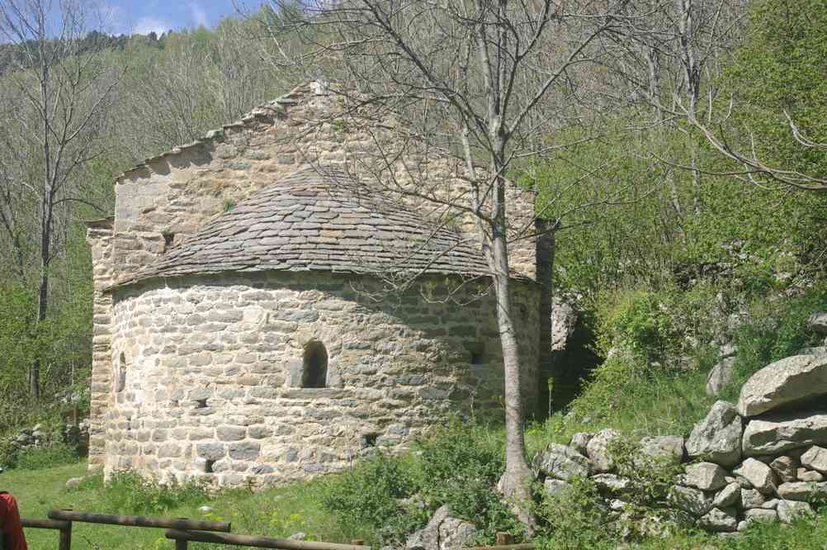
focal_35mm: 60
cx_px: 414
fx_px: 1377
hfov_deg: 33.4
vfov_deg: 22.6
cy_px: 275
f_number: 8
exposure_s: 1/125
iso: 100
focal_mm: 40
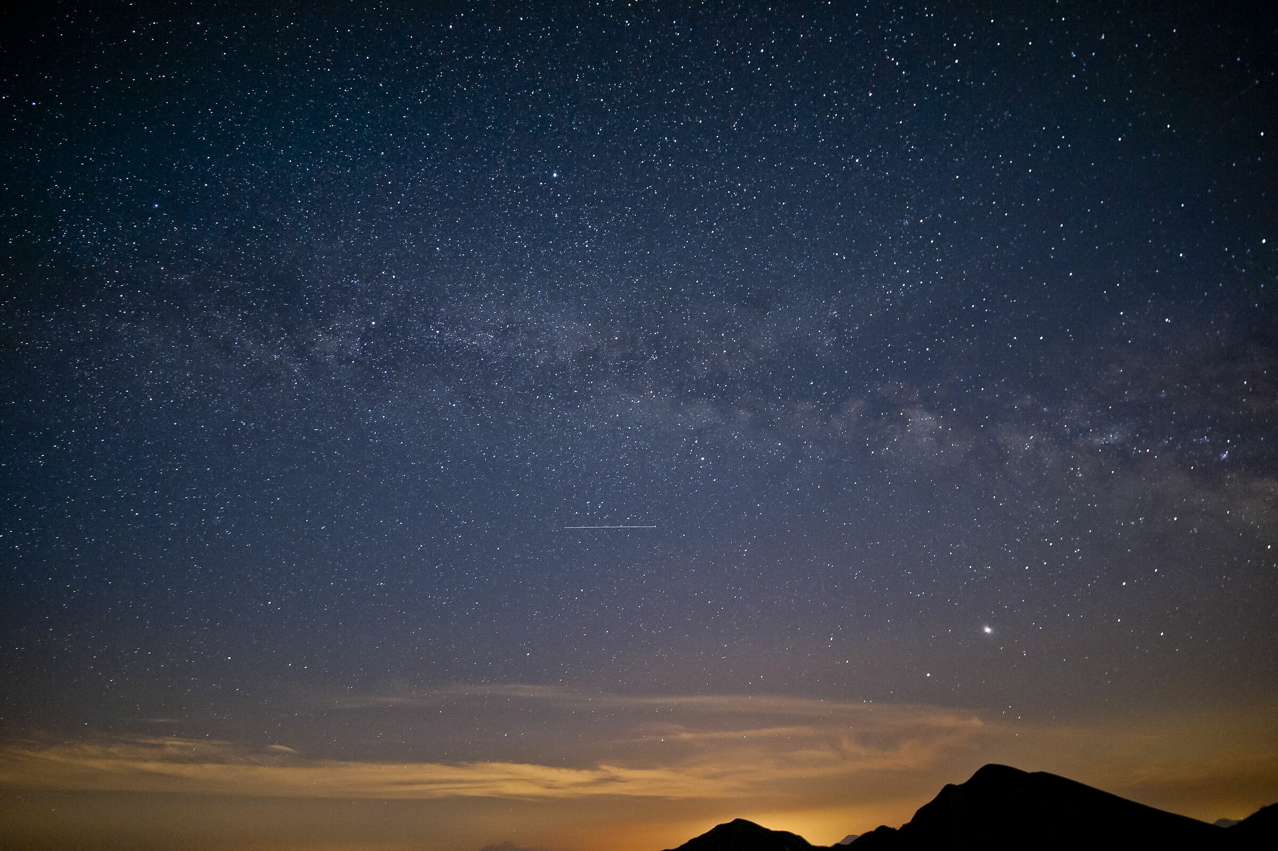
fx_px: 497
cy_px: 426
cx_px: 639
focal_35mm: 14
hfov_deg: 104.3
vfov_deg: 81.1
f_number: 2.8
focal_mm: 14
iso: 2500
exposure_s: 25
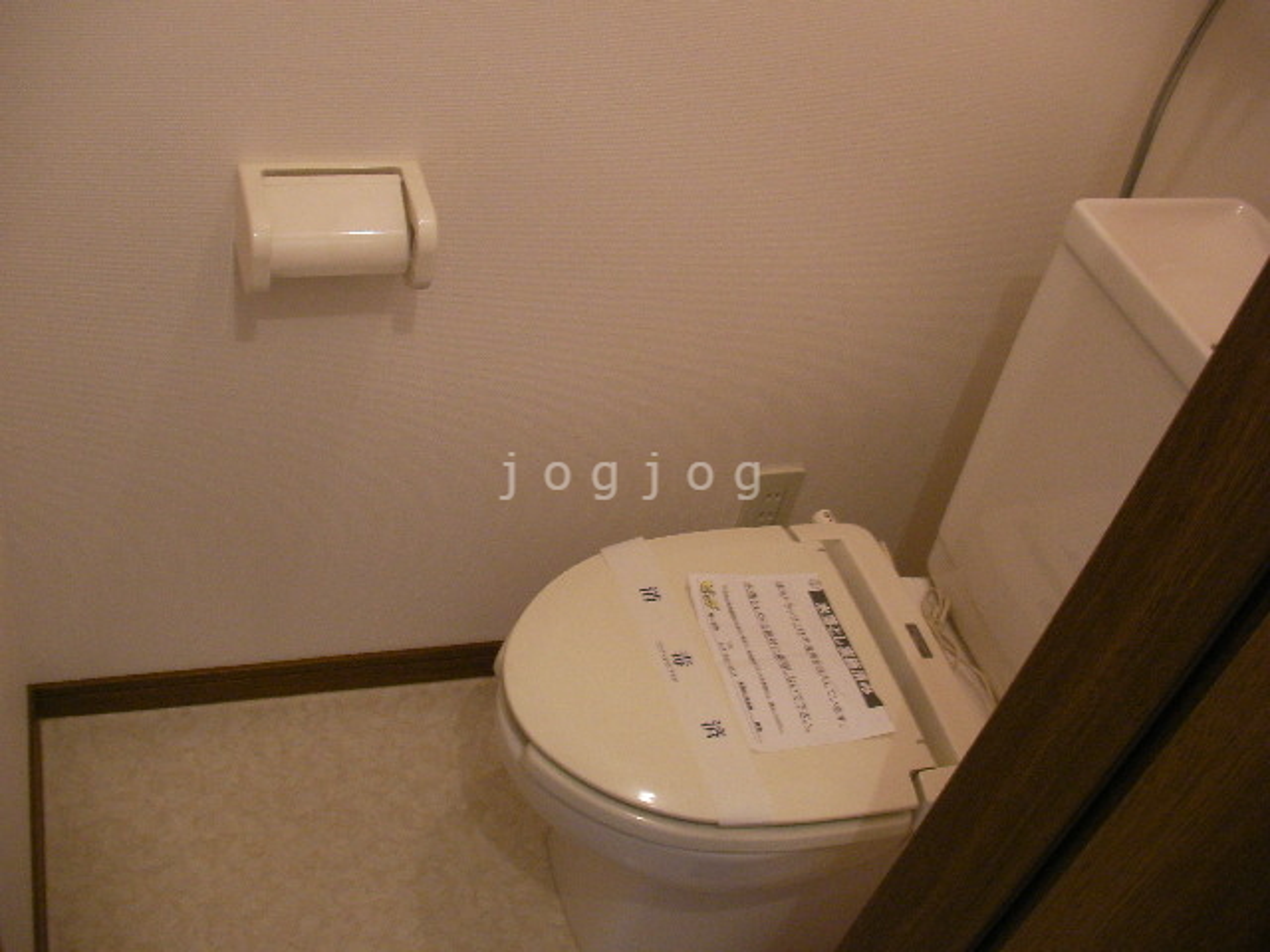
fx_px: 1394
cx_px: 635
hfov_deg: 49.0
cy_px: 476
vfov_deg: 37.7
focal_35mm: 38
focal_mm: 6.3
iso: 200
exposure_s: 1/15.6
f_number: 3.5
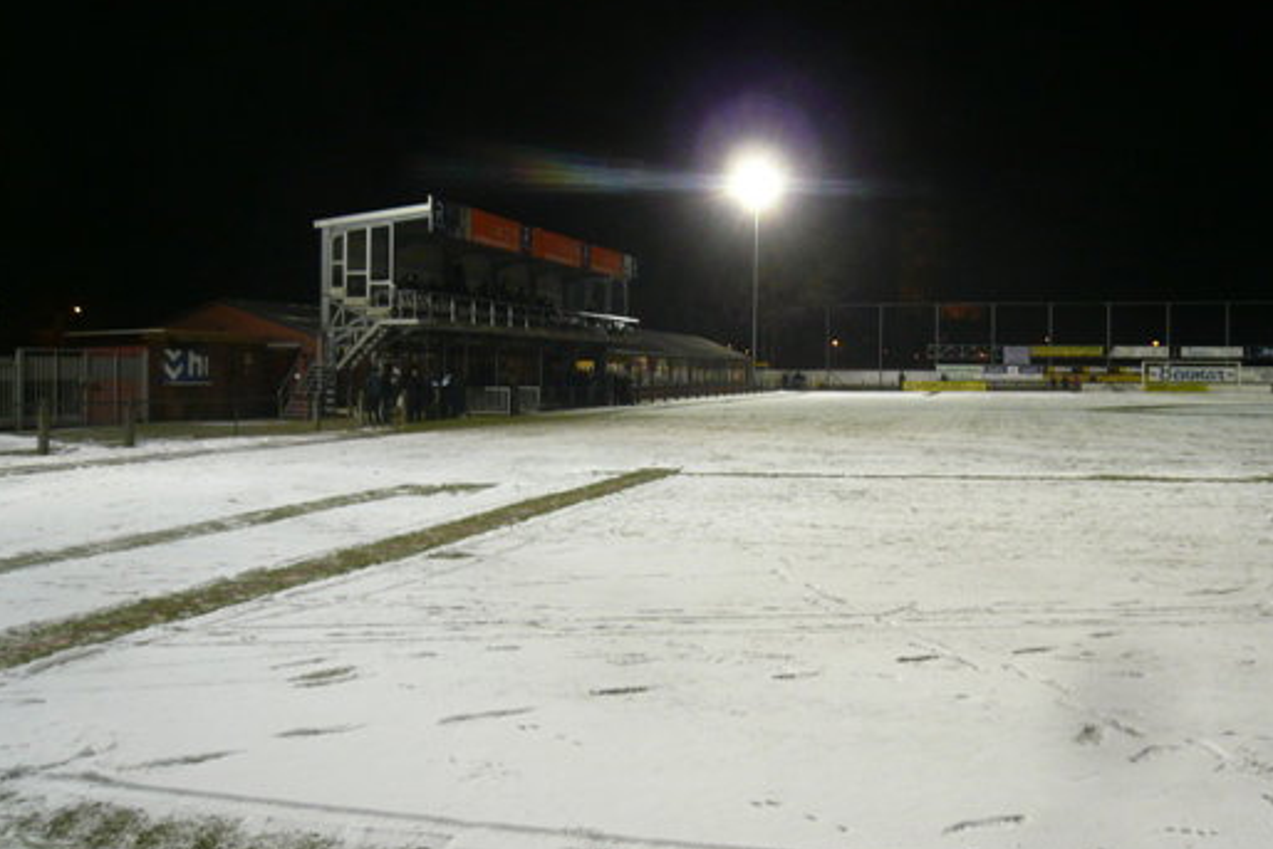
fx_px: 1203
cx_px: 693
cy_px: 369
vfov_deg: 38.8
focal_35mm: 34
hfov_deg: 55.7
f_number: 2.8
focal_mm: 4.6
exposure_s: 1/15
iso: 125
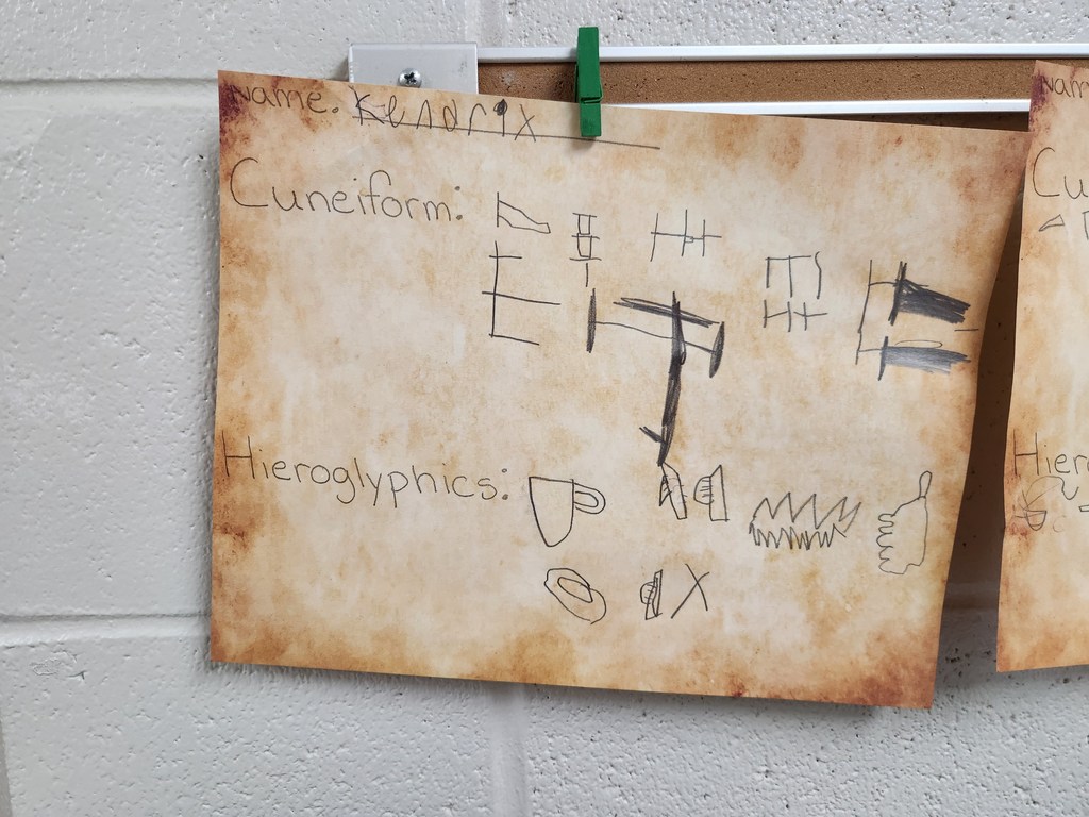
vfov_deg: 58.9
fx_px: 724
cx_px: 544
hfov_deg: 73.9
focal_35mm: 23
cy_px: 408
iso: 200
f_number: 1.8
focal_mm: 5.4
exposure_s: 1/120
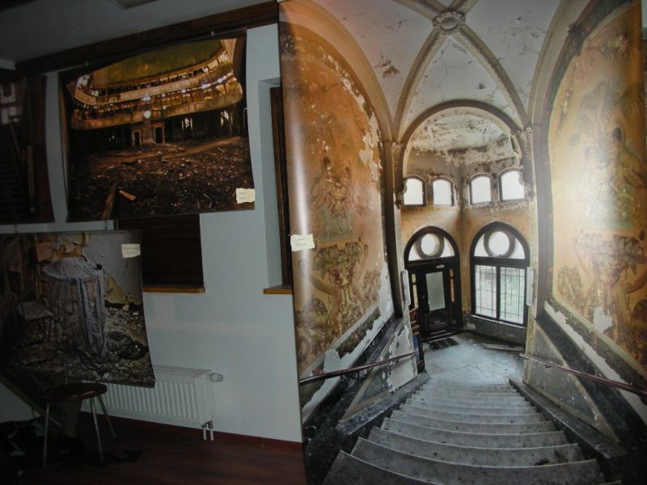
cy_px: 242
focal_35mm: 35
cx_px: 324
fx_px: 654
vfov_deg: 40.7
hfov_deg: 52.6
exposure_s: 1/60.1
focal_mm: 5.8
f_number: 3
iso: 94
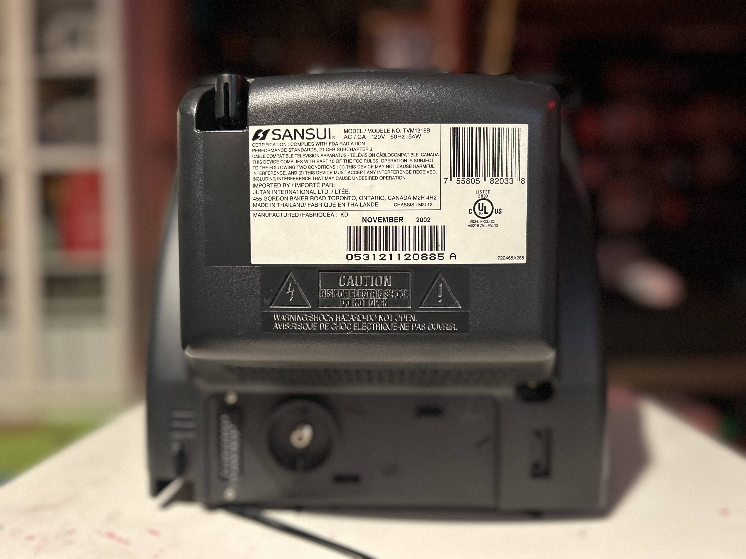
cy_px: 280
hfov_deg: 67.3
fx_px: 560
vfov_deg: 53.1
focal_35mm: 26
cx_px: 373
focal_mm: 5.7
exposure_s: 1/40
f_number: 1.5
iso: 400
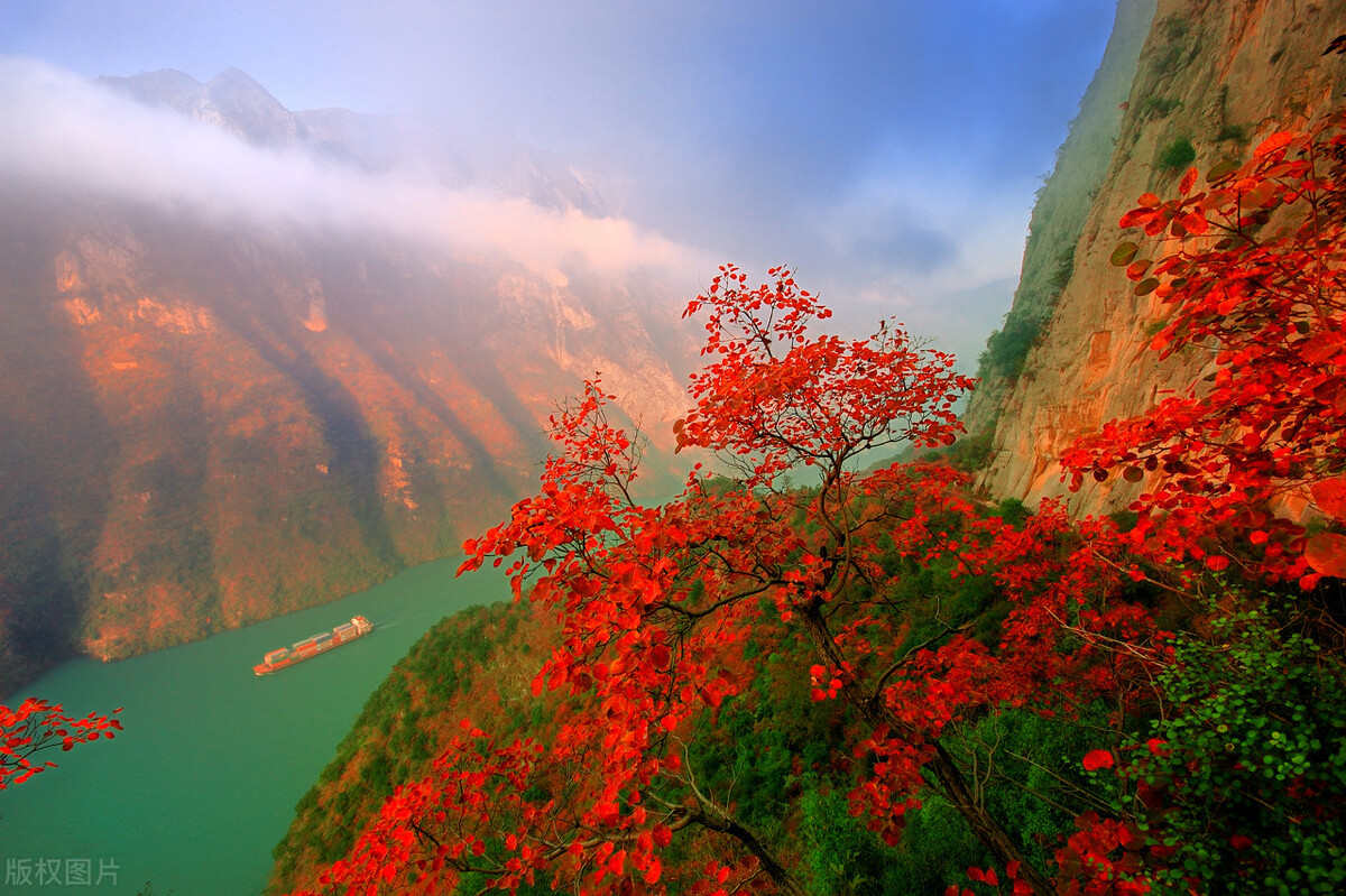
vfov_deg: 77.3
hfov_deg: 100.4
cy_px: 448
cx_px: 673
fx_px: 561
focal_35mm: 15
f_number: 11
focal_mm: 10
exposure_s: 1/40
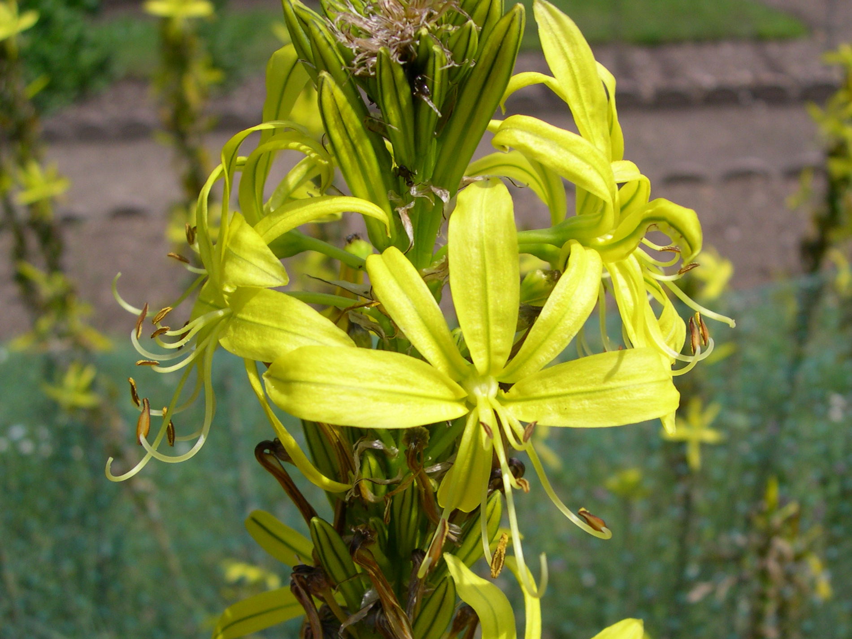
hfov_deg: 49.0
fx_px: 935
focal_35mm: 38
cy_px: 320
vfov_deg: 37.7
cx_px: 426
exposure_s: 1/260
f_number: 7.6
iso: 100
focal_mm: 8
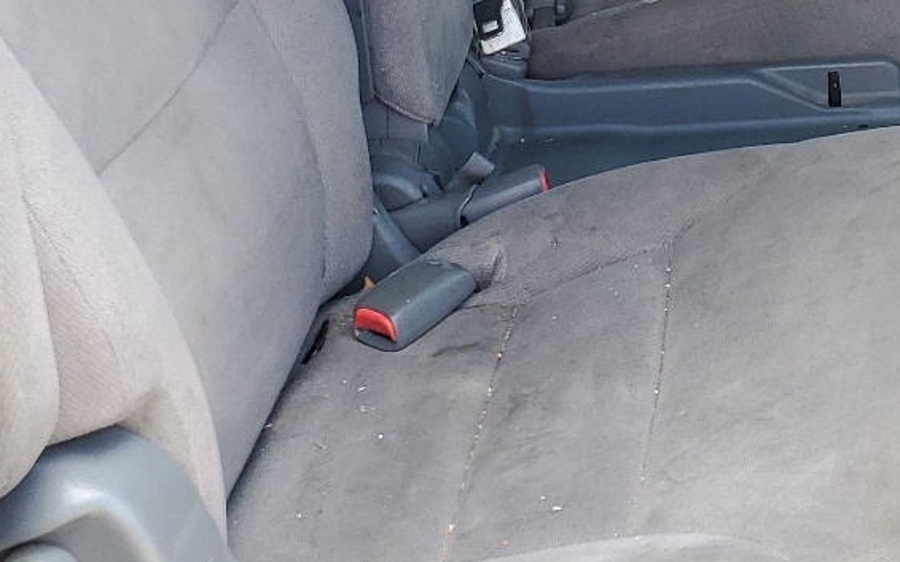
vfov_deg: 16.0
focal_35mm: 78
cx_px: 766
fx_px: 1913
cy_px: -142
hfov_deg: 25.8
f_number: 1.5
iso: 50
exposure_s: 1/208
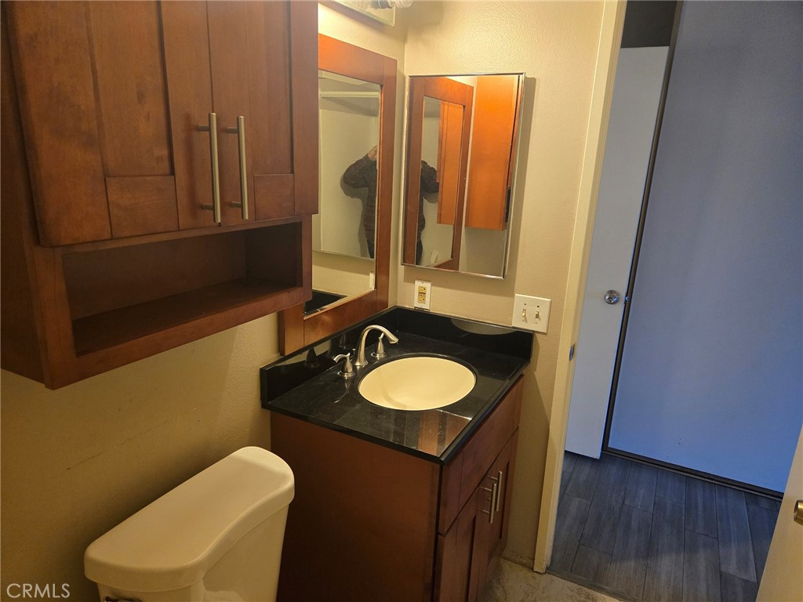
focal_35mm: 23
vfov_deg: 58.9
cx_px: 402
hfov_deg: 73.9
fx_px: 534
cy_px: 301
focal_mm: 5.4
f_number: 1.8
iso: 500
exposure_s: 1/60
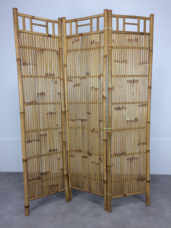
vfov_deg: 61.7
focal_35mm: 29
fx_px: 191
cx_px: 86
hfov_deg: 48.2
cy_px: 114
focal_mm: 4.15
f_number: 2.2
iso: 50
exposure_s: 1/33
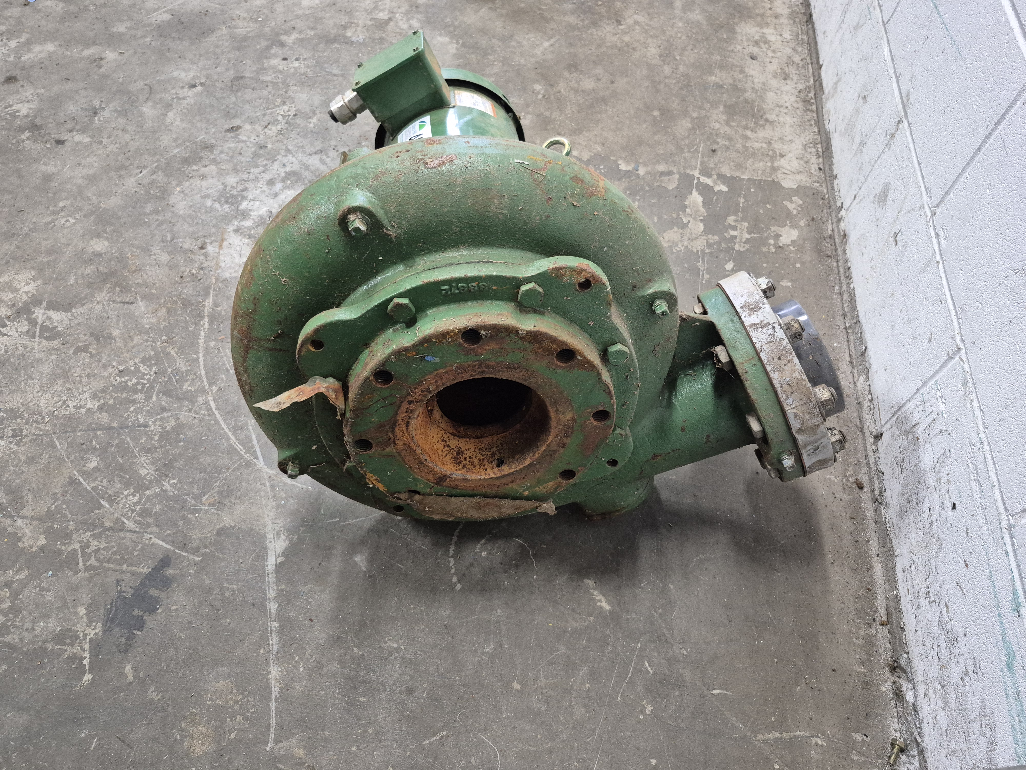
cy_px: 385
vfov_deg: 58.9
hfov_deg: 73.9
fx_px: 682
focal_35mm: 23
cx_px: 513
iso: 800
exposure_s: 1/120
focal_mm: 5.4
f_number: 1.8
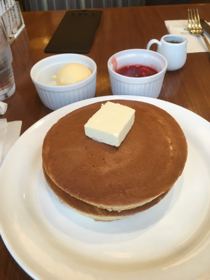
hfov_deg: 48.2
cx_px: 105
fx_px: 235
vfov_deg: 61.7
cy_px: 140
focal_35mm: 29
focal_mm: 4.15
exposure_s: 1/30
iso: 50
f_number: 2.2
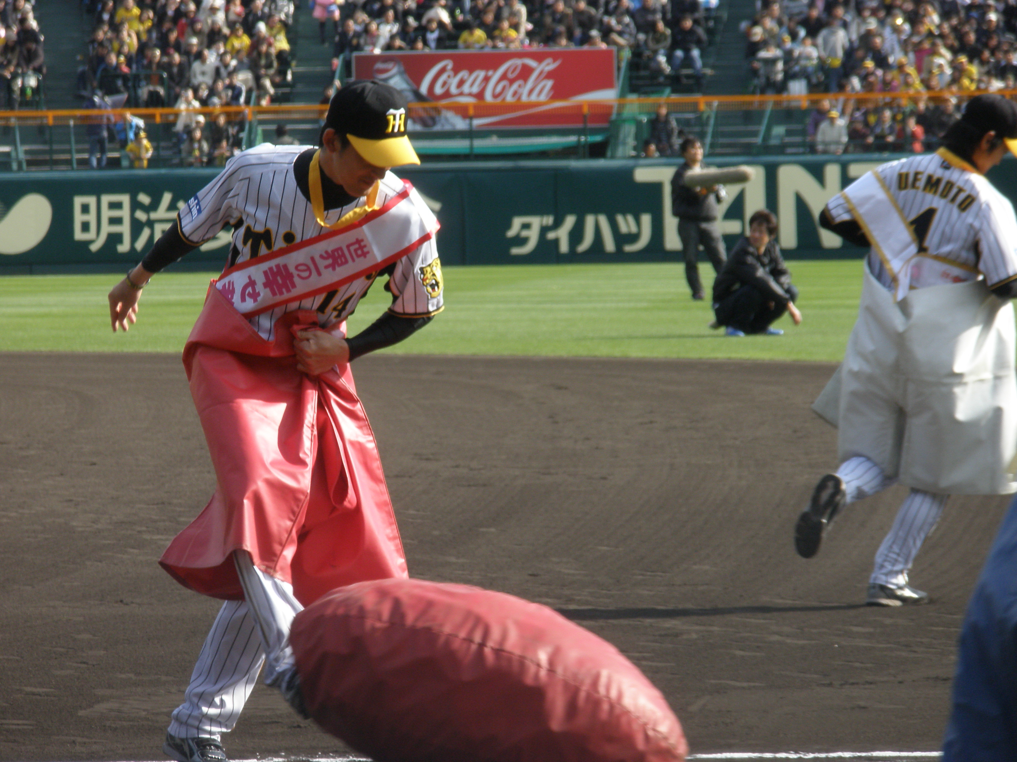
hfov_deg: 7.6
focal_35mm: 260
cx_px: 508
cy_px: 381
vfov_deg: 5.7
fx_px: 7639
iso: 64
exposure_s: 1/250
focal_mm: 46.2
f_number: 5.3
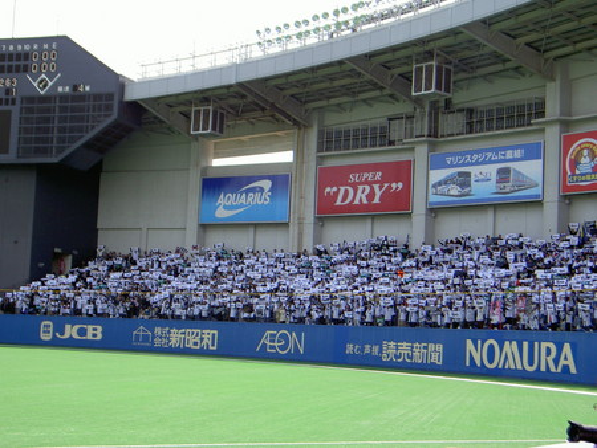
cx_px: 298
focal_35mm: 60
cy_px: 224
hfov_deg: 32.2
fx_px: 1035
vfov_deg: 24.4
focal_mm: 9.9
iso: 50
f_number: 3.8
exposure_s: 1/250
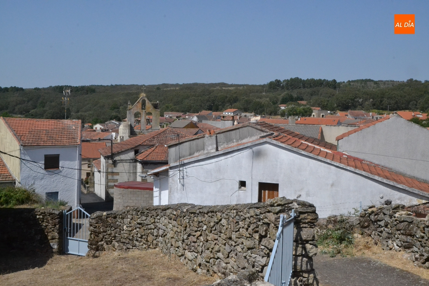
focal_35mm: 39
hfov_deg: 49.6
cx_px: 214
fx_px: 465
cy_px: 143
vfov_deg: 34.2
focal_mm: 26
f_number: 20
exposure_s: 1/1600
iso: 3200
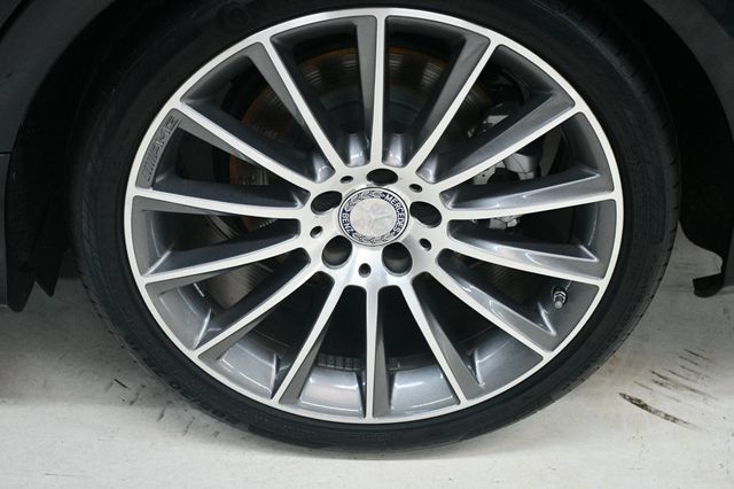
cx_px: 367
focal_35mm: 63
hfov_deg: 31.9
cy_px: 244
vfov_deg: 21.5
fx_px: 1284
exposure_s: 1/125
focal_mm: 42
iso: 2500
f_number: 4.5
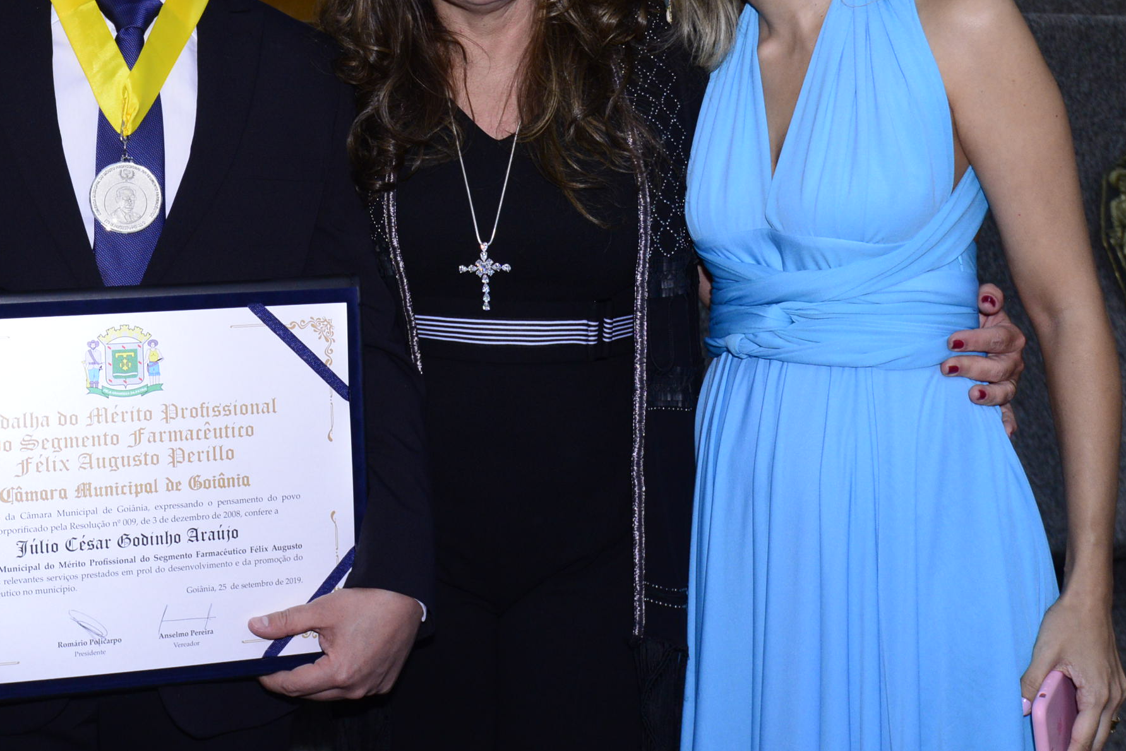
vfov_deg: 24.7
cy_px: 162
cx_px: 263
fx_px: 1689
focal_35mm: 54
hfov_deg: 35.9
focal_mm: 32
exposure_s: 1/125
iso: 1600
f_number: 7.1
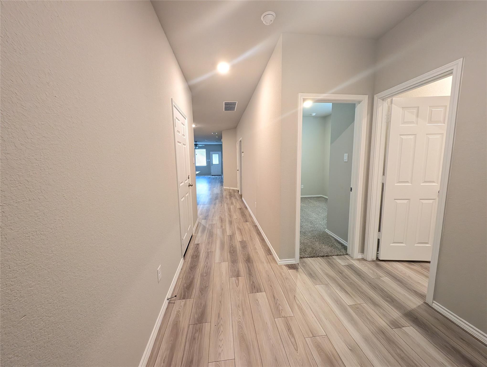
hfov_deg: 110.5
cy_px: 184
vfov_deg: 94.6
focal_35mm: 12
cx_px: 244
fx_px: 169
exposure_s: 1/120
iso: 827
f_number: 1.95
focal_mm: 2.23
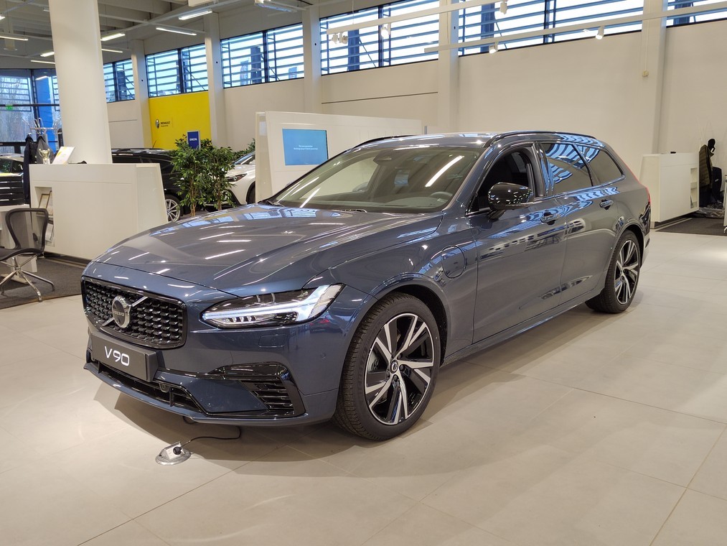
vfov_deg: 48.2
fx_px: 609
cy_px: 273
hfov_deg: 61.7
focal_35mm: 29
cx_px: 364
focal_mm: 5.52
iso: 706
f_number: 1.9
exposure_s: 1/100
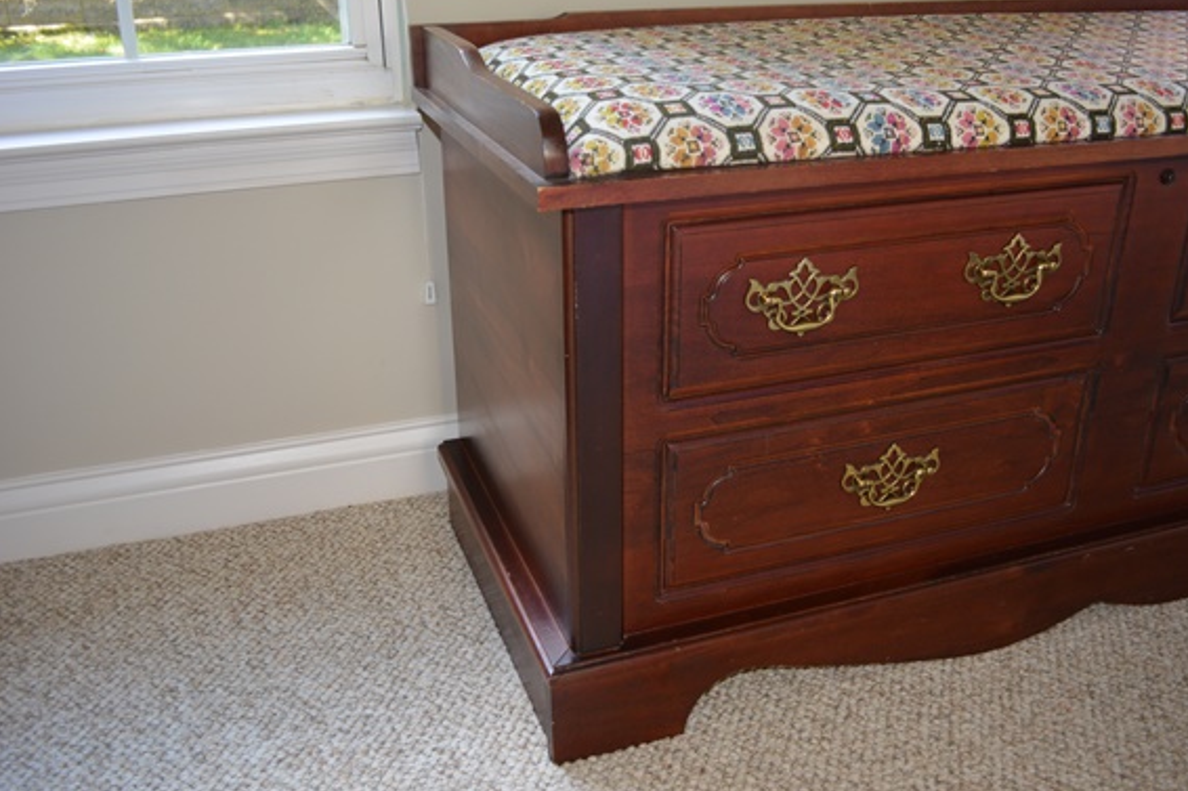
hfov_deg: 54.4
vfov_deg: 37.8
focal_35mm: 35
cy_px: 388
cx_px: 628
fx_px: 1155
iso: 640
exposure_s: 1/60
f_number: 3.8
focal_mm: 22
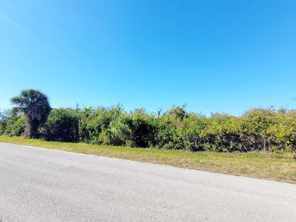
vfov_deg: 81.5
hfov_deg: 98.1
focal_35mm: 15
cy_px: 98
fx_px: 128
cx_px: 140
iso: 40
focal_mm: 1.74
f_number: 2.2
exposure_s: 1/1667
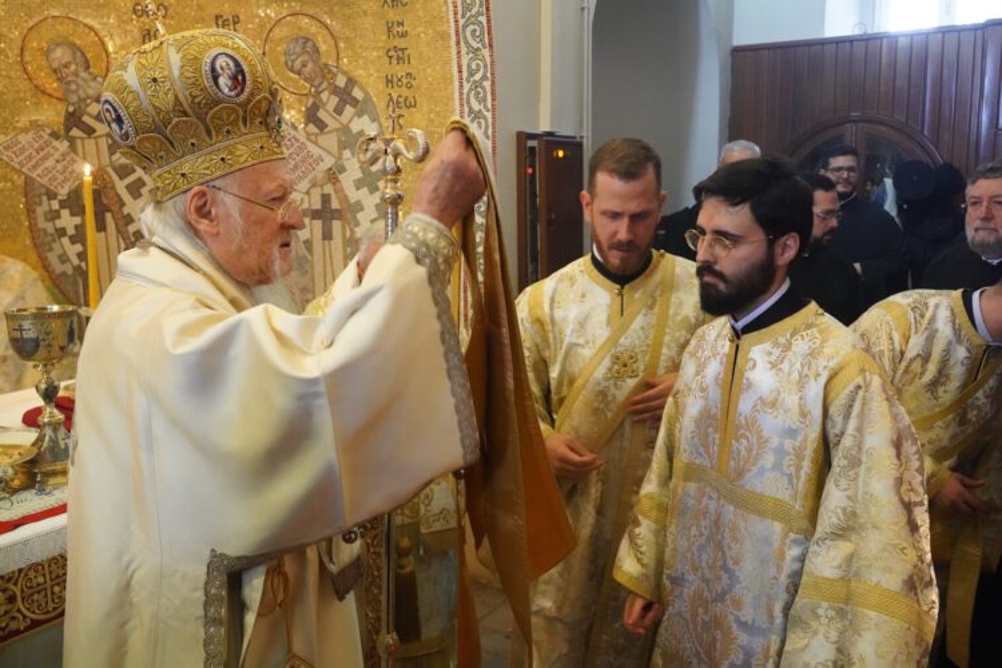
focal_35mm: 33
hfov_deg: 57.2
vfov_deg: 40.0
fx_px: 918
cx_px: 501
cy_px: 334
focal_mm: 33
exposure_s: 1/160
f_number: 5.6
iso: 16000
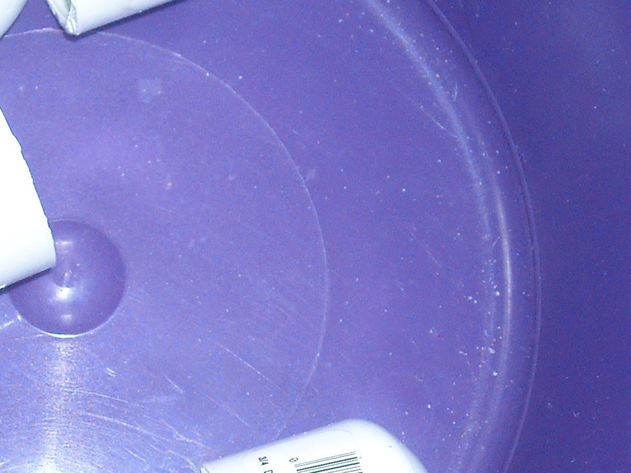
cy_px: 285
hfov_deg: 18.7
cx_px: 96
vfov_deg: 14.2
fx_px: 1896
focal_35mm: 104
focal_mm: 5.7
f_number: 2.8
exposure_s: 1/60
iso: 200
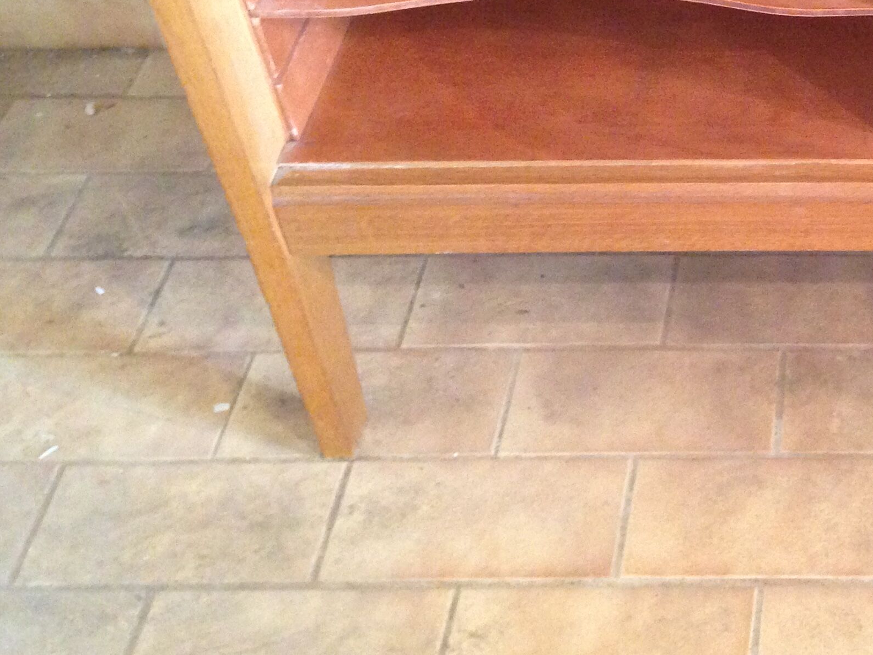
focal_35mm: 68
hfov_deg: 26.9
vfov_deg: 21.2
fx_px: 1715
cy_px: 95
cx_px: 881
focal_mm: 4.12
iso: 320
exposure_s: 1/15
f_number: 2.4
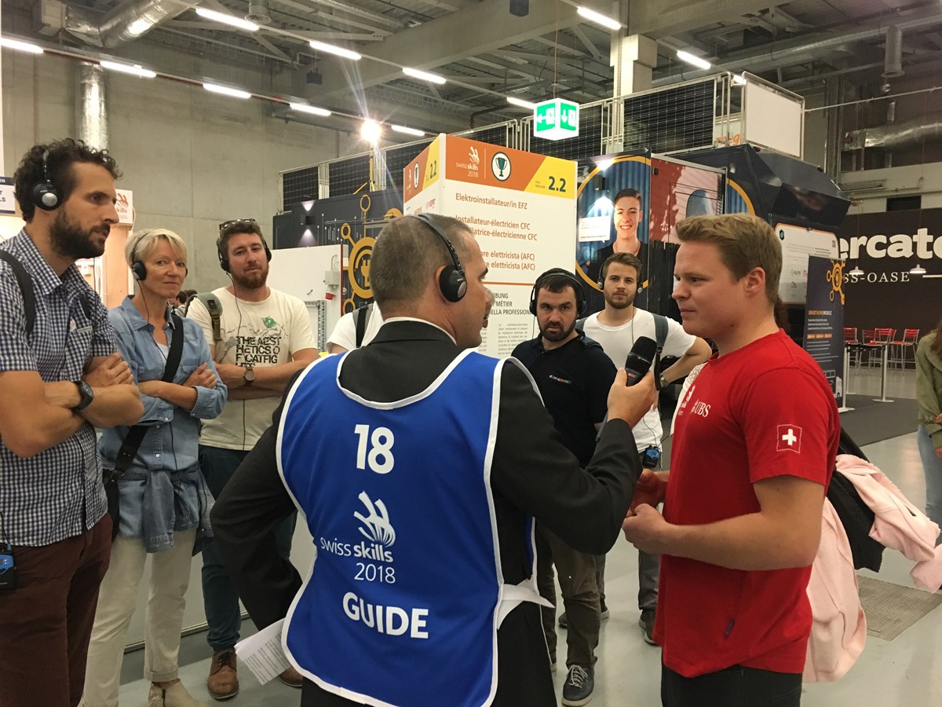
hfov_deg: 61.7
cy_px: 354
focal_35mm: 29
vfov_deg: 48.2
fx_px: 789
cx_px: 471
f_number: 2.2
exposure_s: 1/33
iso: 250
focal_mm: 4.15
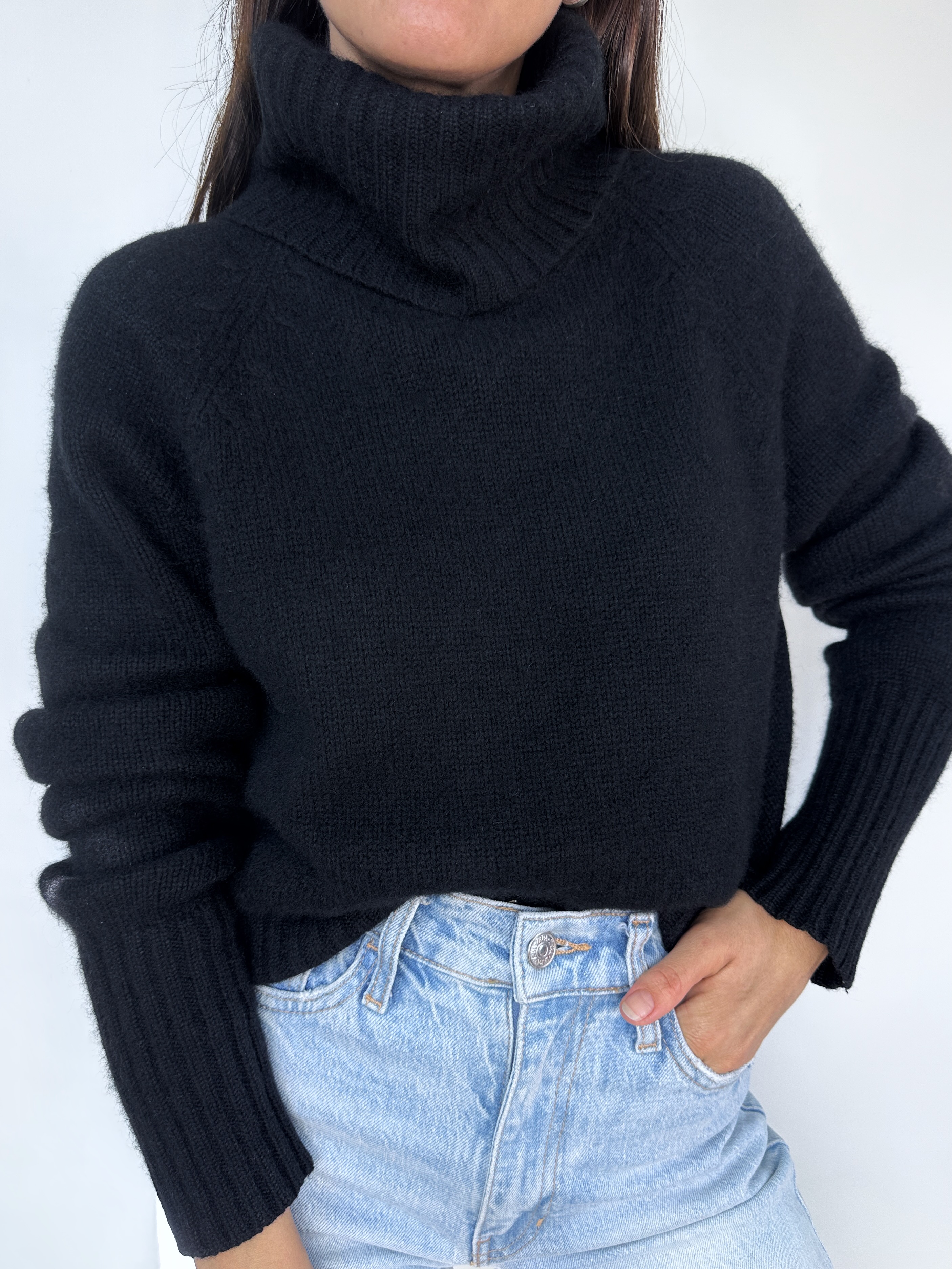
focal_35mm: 24
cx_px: 476
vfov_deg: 71.6
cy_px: 634
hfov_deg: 56.8
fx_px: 880
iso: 64
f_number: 1.78
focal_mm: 6.86
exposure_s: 1/139
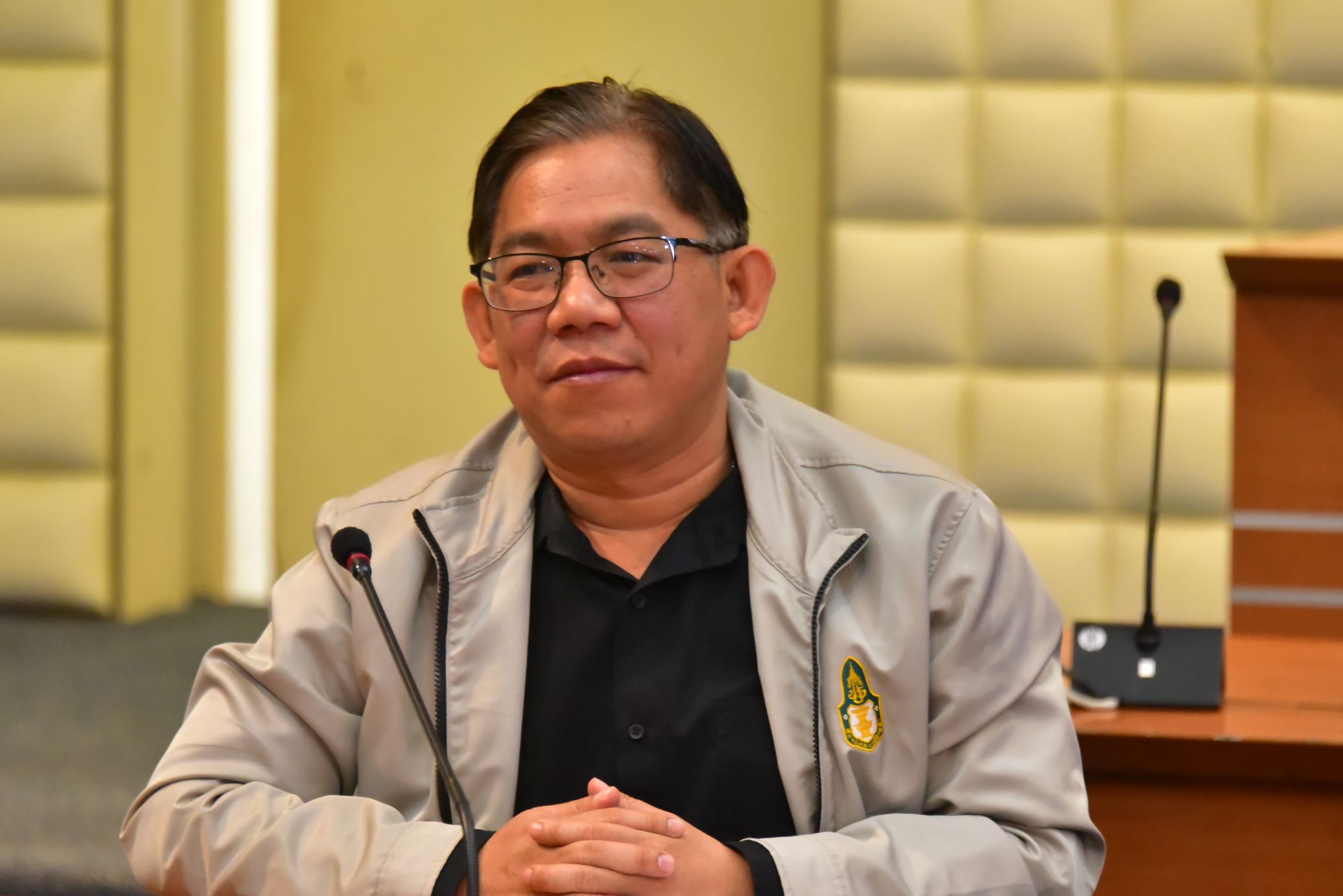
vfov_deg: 6.6
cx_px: 608
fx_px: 7760
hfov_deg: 9.9
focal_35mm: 208
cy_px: 528
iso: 8000
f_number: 5.6
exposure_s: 1/125
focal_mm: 170
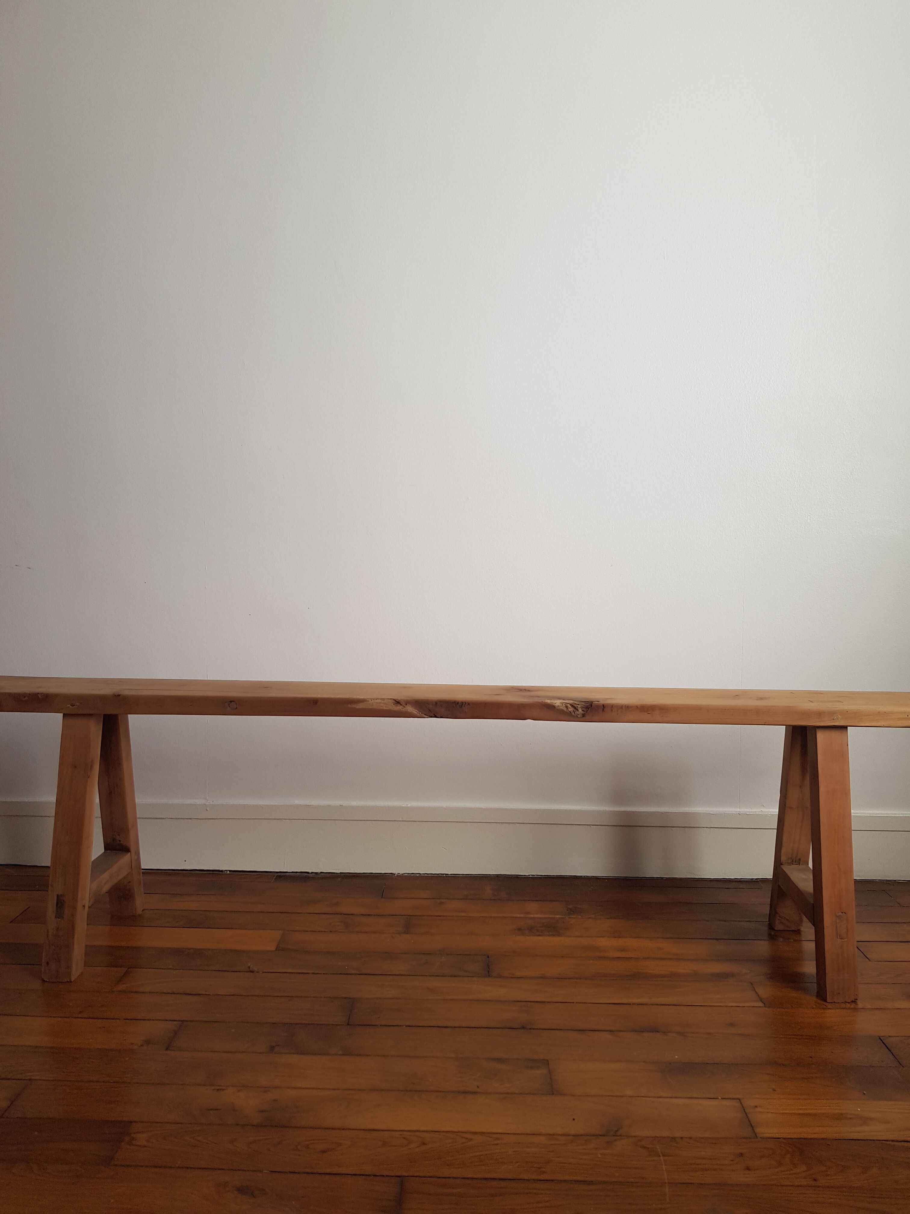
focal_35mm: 26
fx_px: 911
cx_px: 455
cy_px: 607
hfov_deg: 53.1
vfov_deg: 67.3
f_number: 1.7
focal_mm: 4.2
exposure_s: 1/120
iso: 40
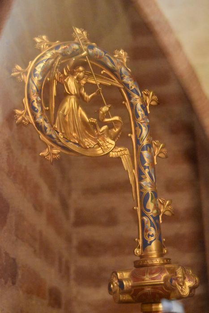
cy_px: 156
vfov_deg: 33.4
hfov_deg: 22.6
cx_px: 104
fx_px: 522
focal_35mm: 60
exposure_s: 1/40
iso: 12800
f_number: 5
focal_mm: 40
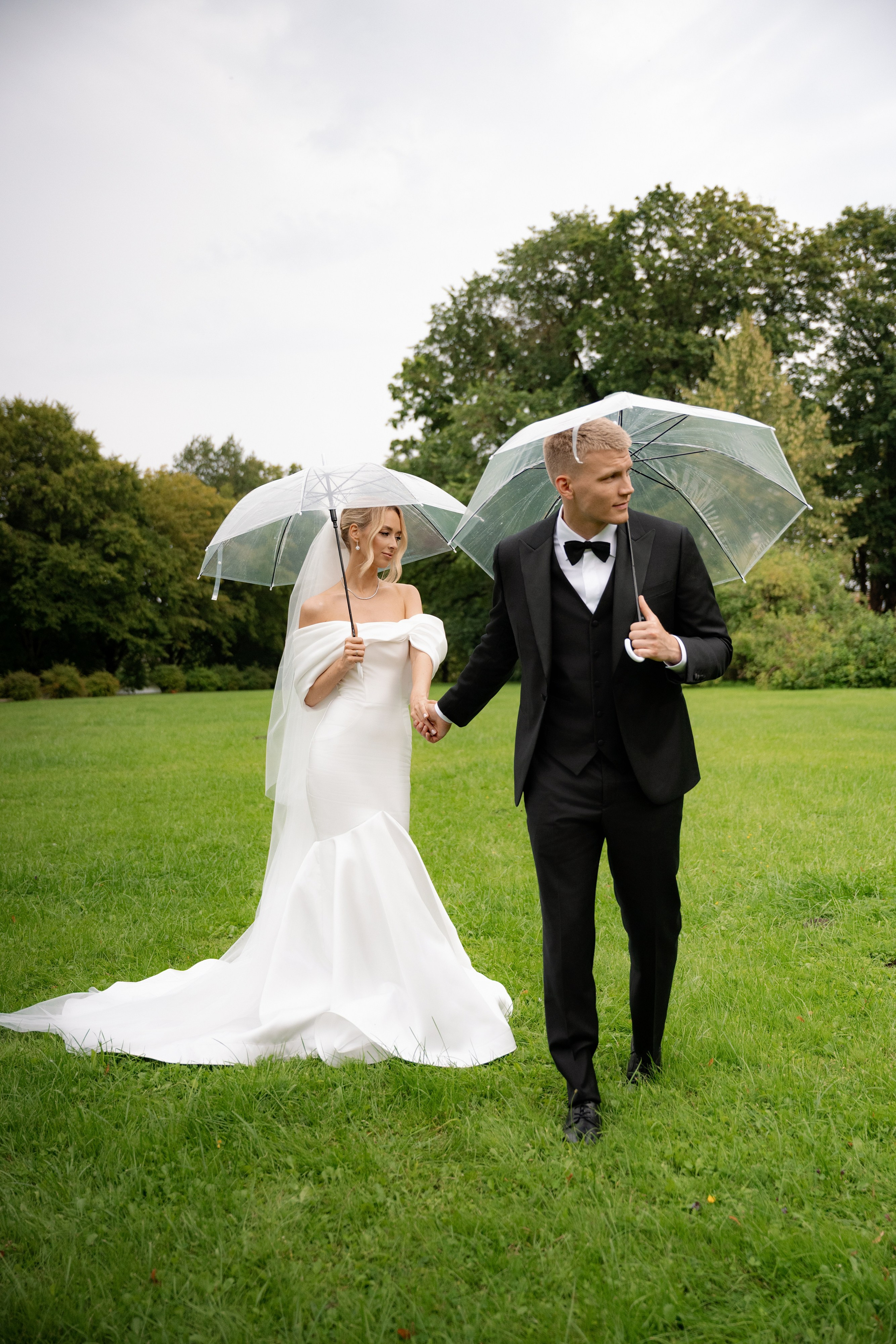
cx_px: 448
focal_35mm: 34
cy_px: 672
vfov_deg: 55.1
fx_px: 1288
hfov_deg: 38.4
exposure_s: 1/6400
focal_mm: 34.5
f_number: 2.8
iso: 800
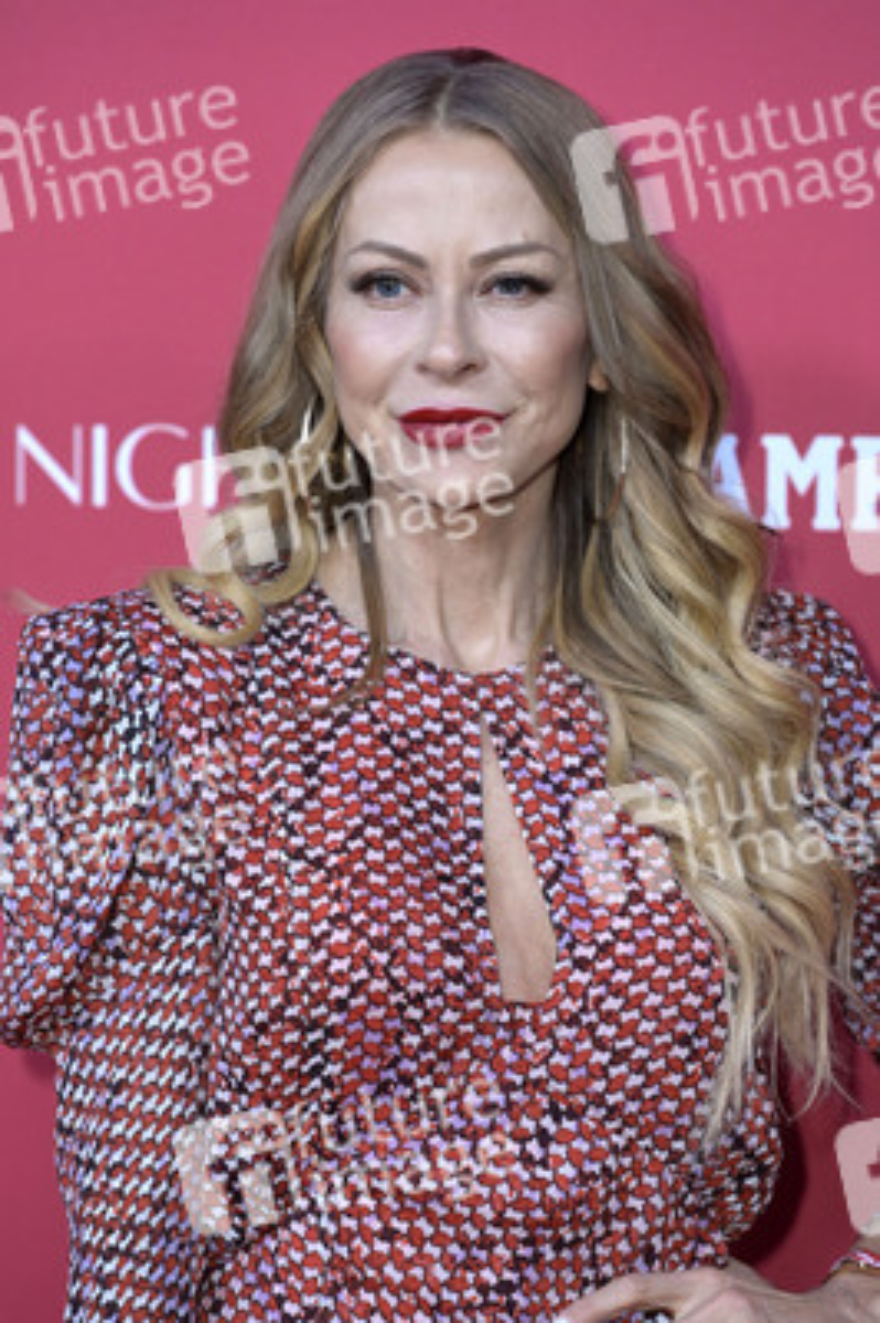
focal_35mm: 140
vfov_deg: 14.7
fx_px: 5142
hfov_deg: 9.8
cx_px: 440
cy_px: 662
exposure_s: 1/400
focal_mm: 140
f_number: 5
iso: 1600
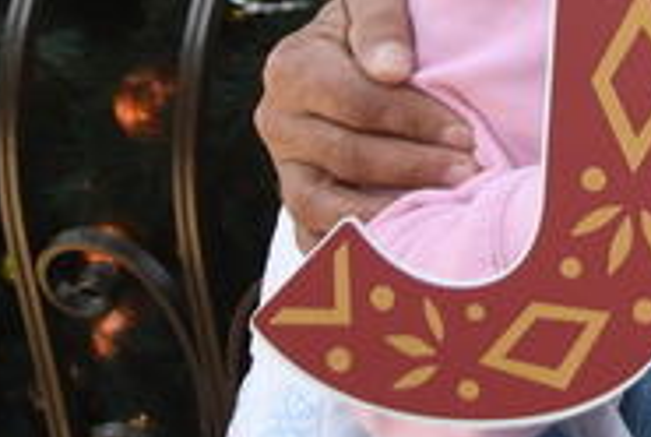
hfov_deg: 10.4
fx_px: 3315
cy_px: -544
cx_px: 1244
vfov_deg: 7.2
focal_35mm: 183
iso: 125
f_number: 5.6
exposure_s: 1/200
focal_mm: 22
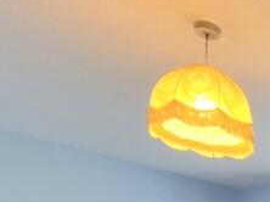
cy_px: 326
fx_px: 467
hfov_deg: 23.8
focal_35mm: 60
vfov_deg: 20.0
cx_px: 428
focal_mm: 2.2
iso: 250
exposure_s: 1/50
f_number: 2.2
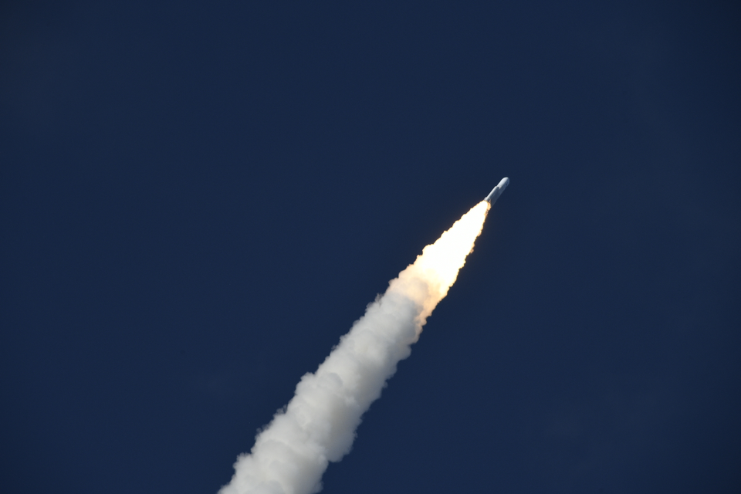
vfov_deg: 1.7
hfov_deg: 2.6
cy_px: 247
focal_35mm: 800
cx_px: 370
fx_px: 16465
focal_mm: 800
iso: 400
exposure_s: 1/1000
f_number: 14
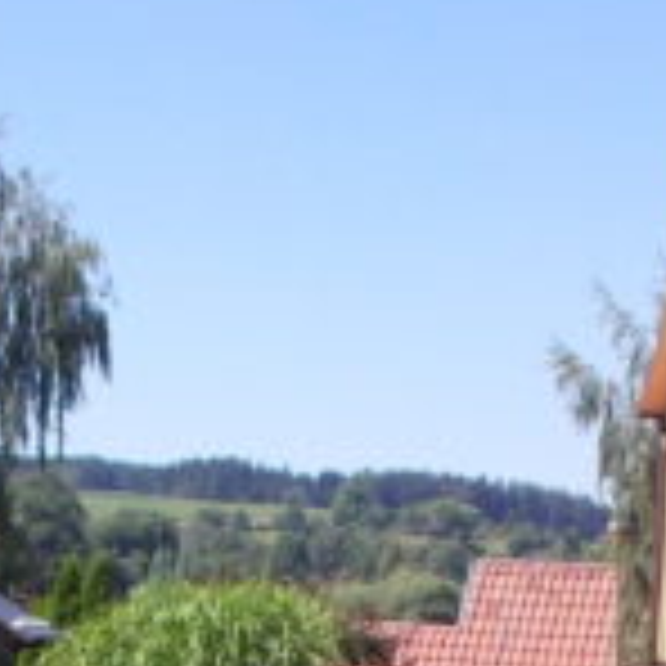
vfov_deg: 12.3
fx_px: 2895
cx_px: 4
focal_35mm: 133
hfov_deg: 13.0
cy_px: 1084
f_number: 3.3
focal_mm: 4.1
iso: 80
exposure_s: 1/400
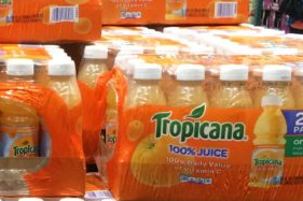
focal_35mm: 110
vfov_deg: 11.9
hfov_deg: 18.0
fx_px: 925
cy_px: 296
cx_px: -16
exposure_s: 1/30
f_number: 2.2
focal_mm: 4.15
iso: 100
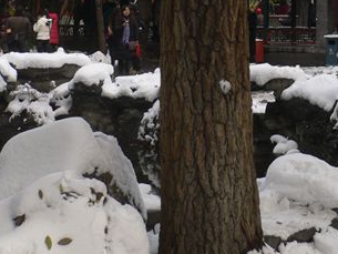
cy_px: -69
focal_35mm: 91
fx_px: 889
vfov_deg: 15.5
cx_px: 375
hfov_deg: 20.5
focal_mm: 5.8
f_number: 5.6
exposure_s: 1/200
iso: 100
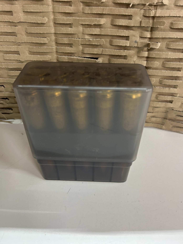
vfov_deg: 67.3
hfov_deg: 53.1
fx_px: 183
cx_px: 92
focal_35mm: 26
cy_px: 122
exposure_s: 1/60
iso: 125
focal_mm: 5.7
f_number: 1.5
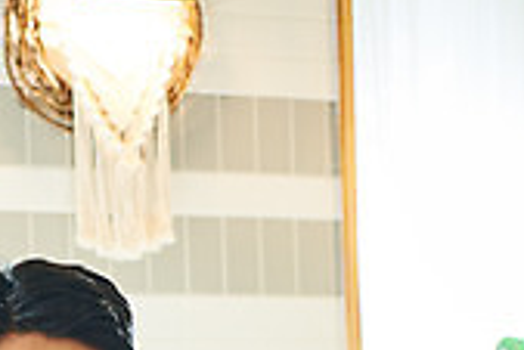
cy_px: 462
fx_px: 1967
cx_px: -115
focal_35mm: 135
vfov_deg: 10.0
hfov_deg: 14.7
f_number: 3.2
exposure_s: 1/80
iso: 500
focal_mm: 38
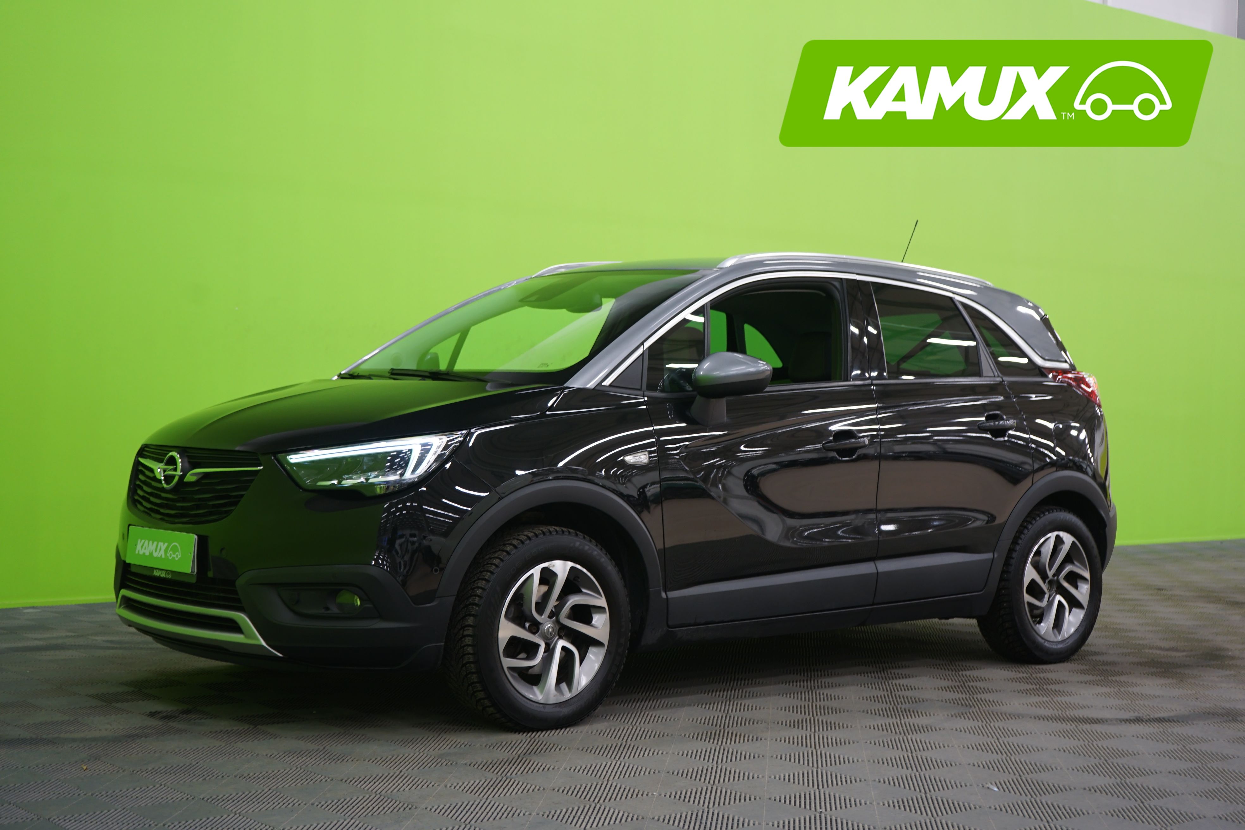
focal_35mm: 51
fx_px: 1764
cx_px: 622
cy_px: 415
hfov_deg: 38.9
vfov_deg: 26.5
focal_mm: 51
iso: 400
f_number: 4.5
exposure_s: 1/8
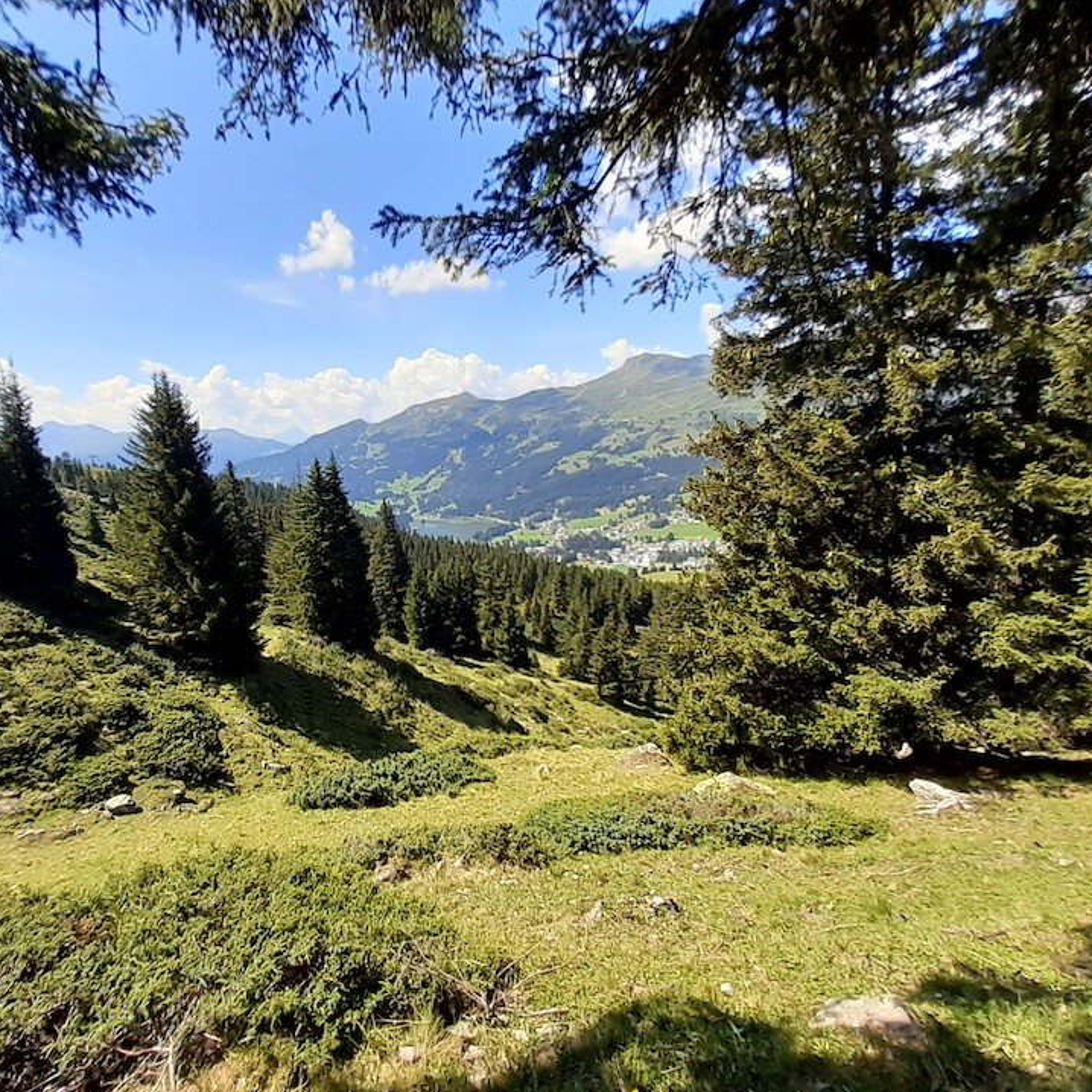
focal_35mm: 16
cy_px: 529
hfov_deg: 87.1
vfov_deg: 87.4
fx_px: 571
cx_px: 484
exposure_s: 1/804
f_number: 2.2
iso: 40
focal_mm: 1.13
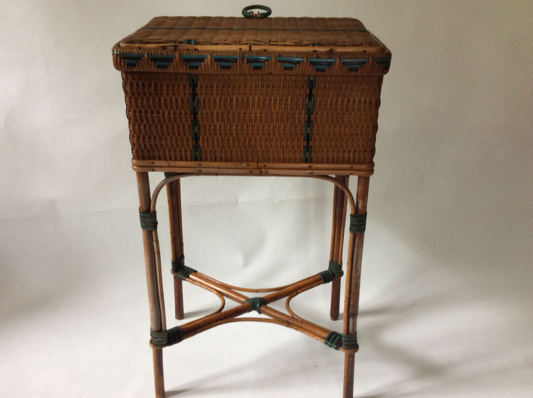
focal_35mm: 32
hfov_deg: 56.9
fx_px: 492
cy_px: 199
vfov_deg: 44.1
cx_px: 266
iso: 80
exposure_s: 1/25
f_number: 2.4
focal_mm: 3.3
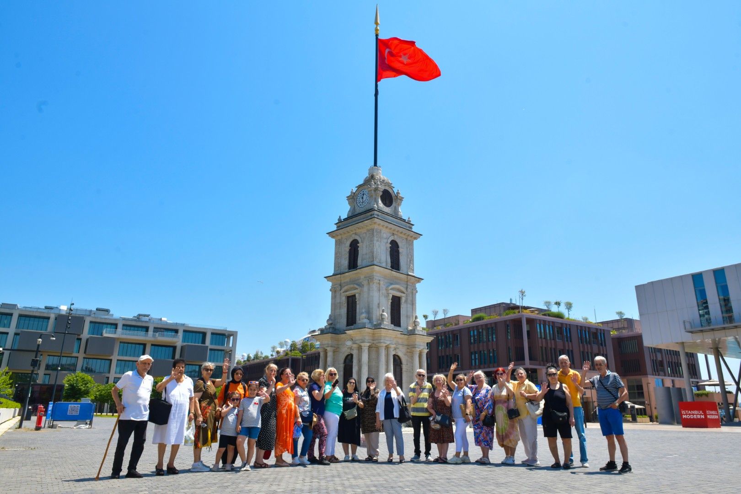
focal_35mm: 24
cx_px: 370
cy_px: 247
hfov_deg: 73.7
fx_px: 494
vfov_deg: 53.1
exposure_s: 1/250
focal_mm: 24
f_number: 10
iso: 200
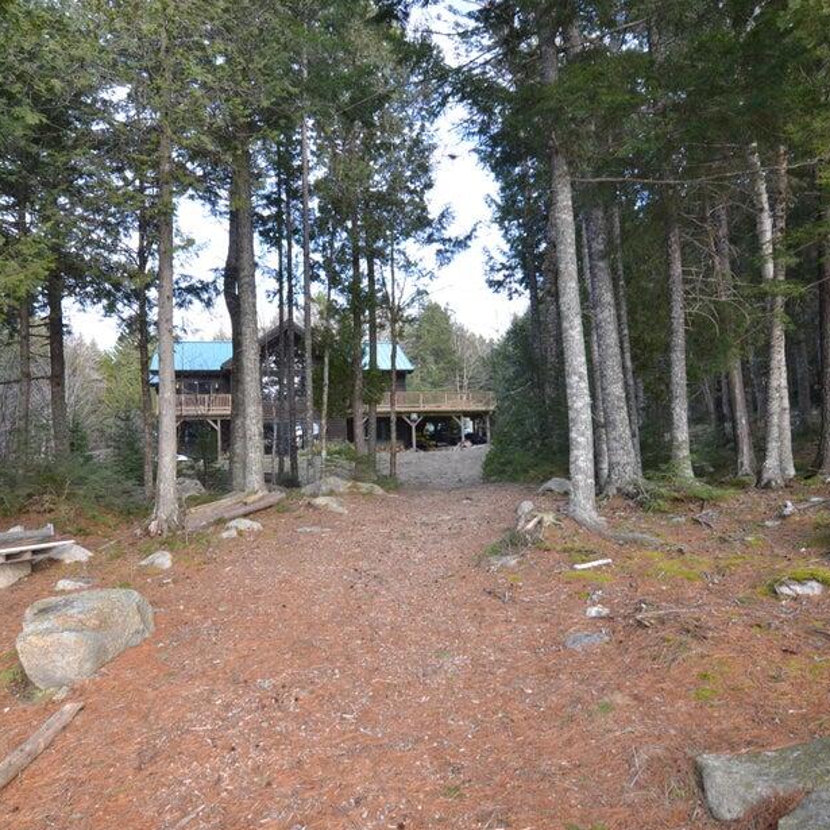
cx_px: 345
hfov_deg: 64.6
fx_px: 651
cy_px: 431
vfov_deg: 65.0
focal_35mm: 24
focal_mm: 12
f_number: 5.6
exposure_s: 1/125
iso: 400
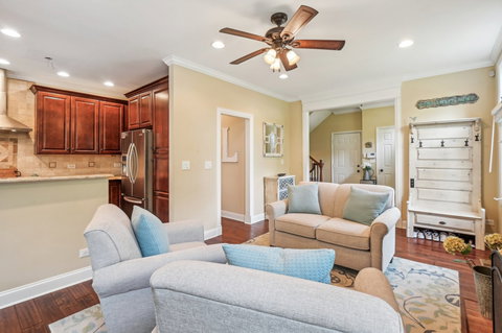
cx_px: 251
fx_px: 223
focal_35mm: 16
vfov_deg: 73.6
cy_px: 166
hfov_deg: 96.8
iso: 400
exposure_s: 1/5
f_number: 11
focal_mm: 16
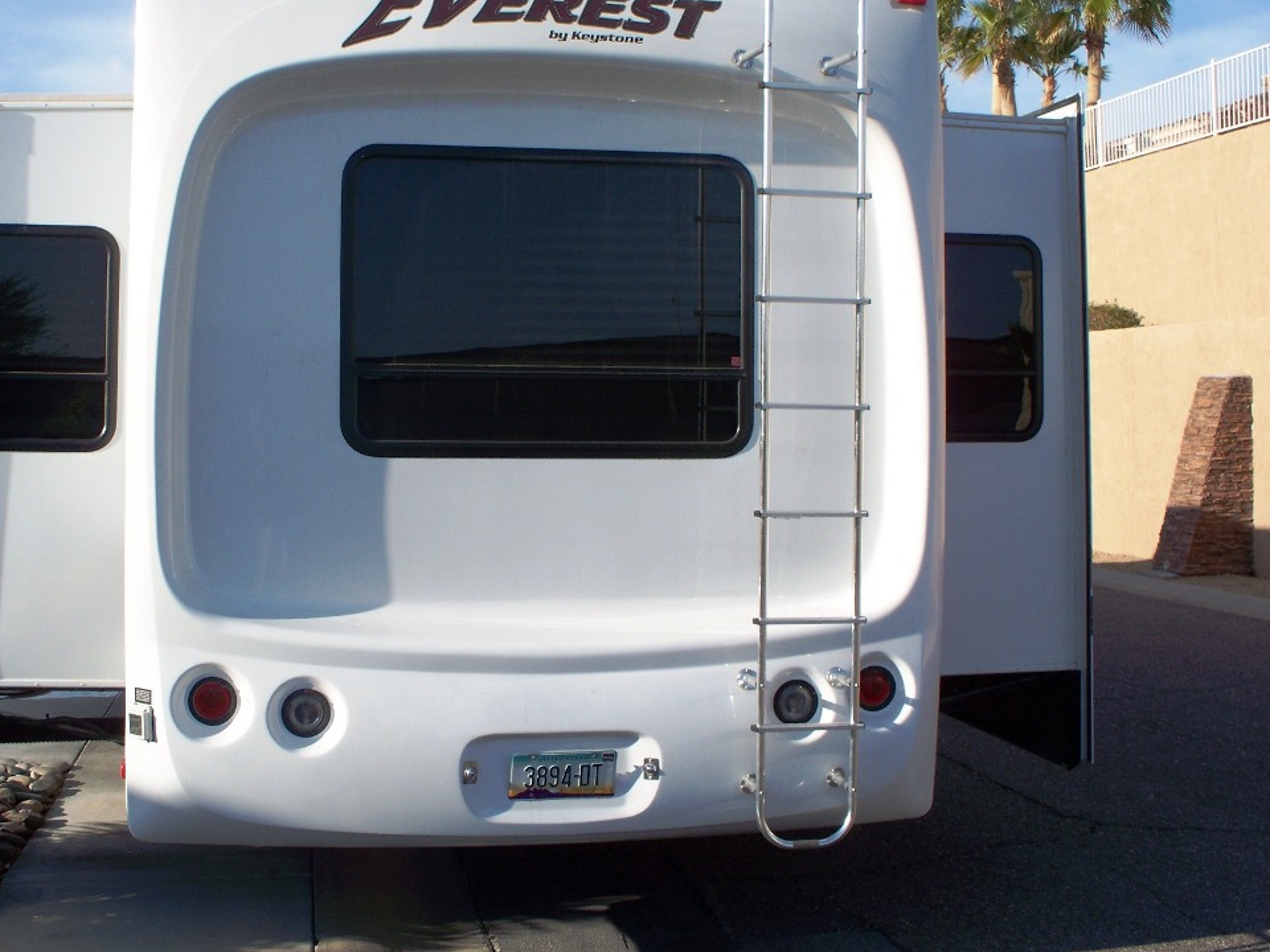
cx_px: 486
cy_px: 385
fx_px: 1651
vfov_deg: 32.1
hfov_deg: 41.8
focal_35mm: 45
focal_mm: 7.54
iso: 64
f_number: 5
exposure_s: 1/320
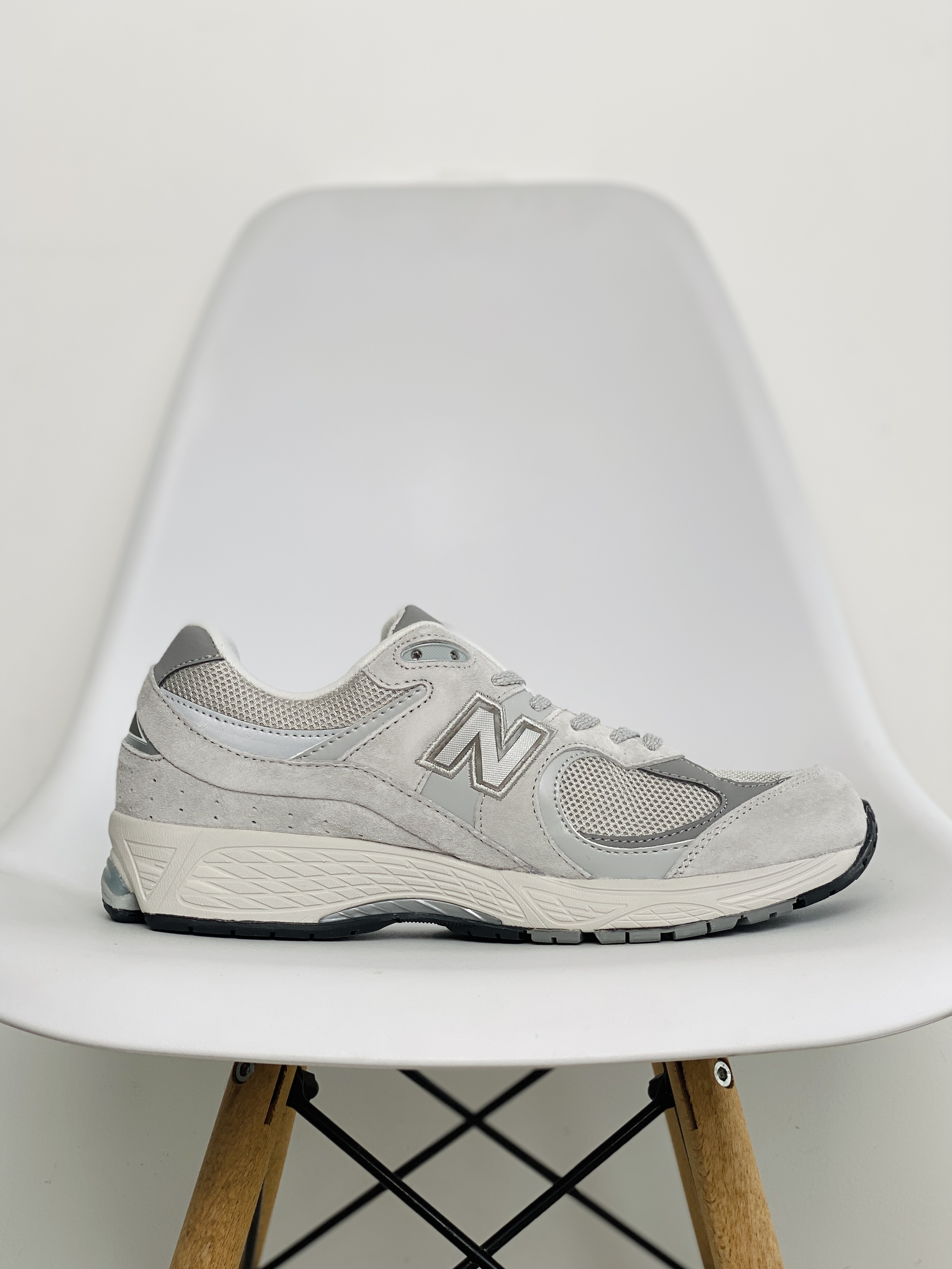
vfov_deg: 36.2
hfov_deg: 27.5
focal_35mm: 53
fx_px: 1943
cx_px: 471
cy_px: 636
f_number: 2
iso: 20
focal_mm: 6
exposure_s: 1/124
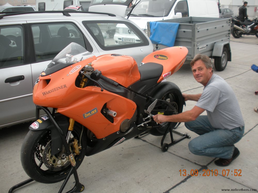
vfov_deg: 40.7
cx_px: 129
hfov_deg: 52.6
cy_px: 96
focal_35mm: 35
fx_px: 261
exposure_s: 1/182
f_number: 3.5
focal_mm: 6.3
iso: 64
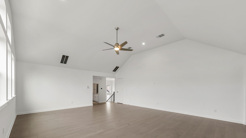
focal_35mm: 15
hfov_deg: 103.0
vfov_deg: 69.0
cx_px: 122
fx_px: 98
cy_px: 89
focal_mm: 13
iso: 320
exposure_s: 1/15
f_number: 11
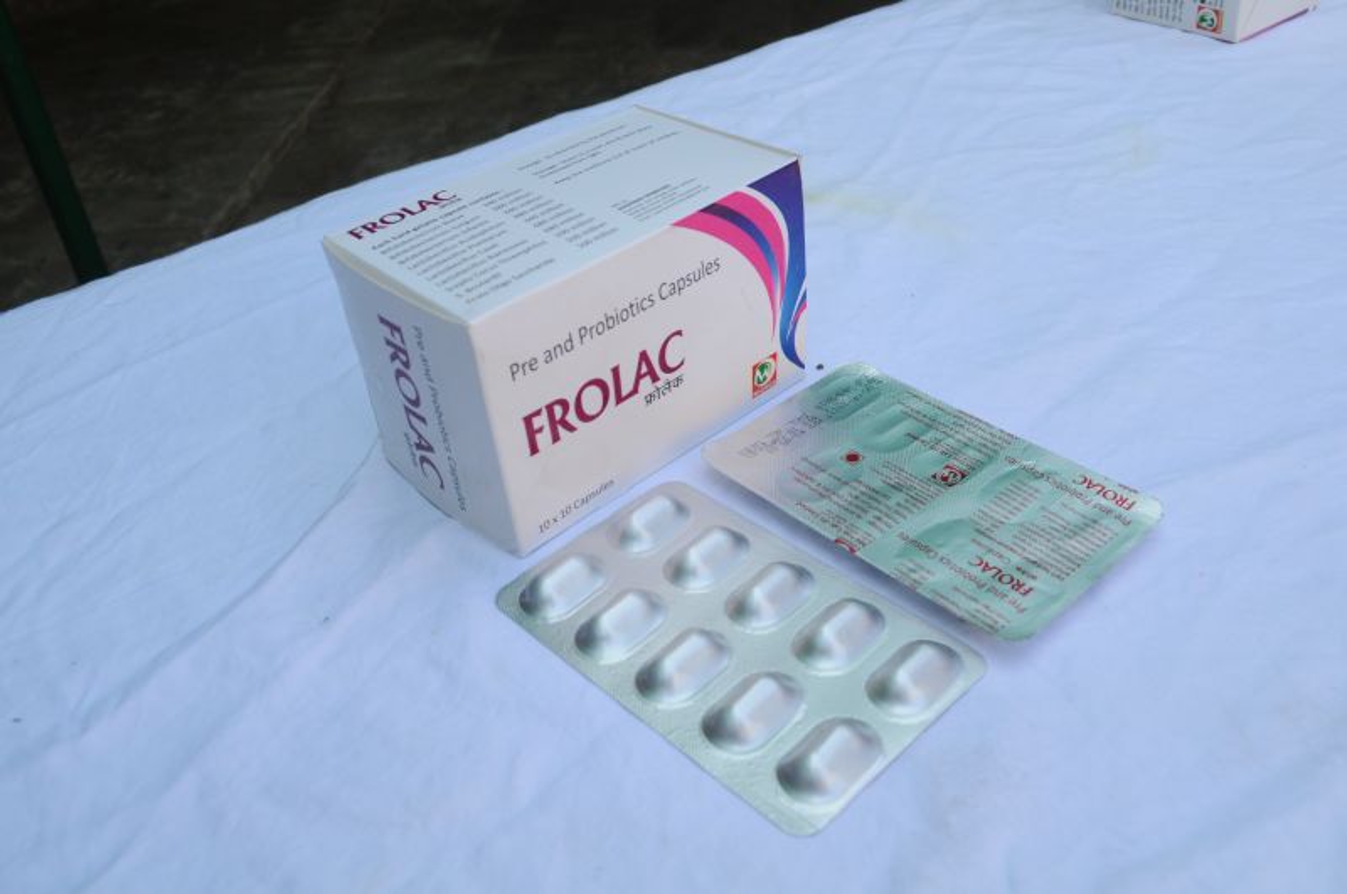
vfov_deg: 39.9
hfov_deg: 57.3
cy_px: 447
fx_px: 1233
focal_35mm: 33
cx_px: 674
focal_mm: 22
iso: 400
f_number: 9
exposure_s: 1/250
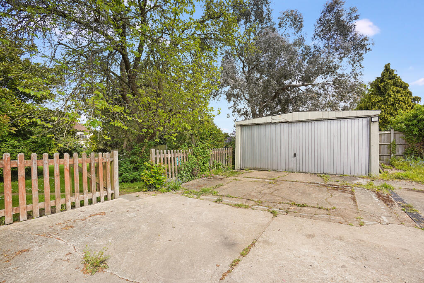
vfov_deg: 77.3
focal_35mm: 15
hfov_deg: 100.4
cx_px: 212
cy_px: 142
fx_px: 177
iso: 200
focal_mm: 10
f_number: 9
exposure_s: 1/250
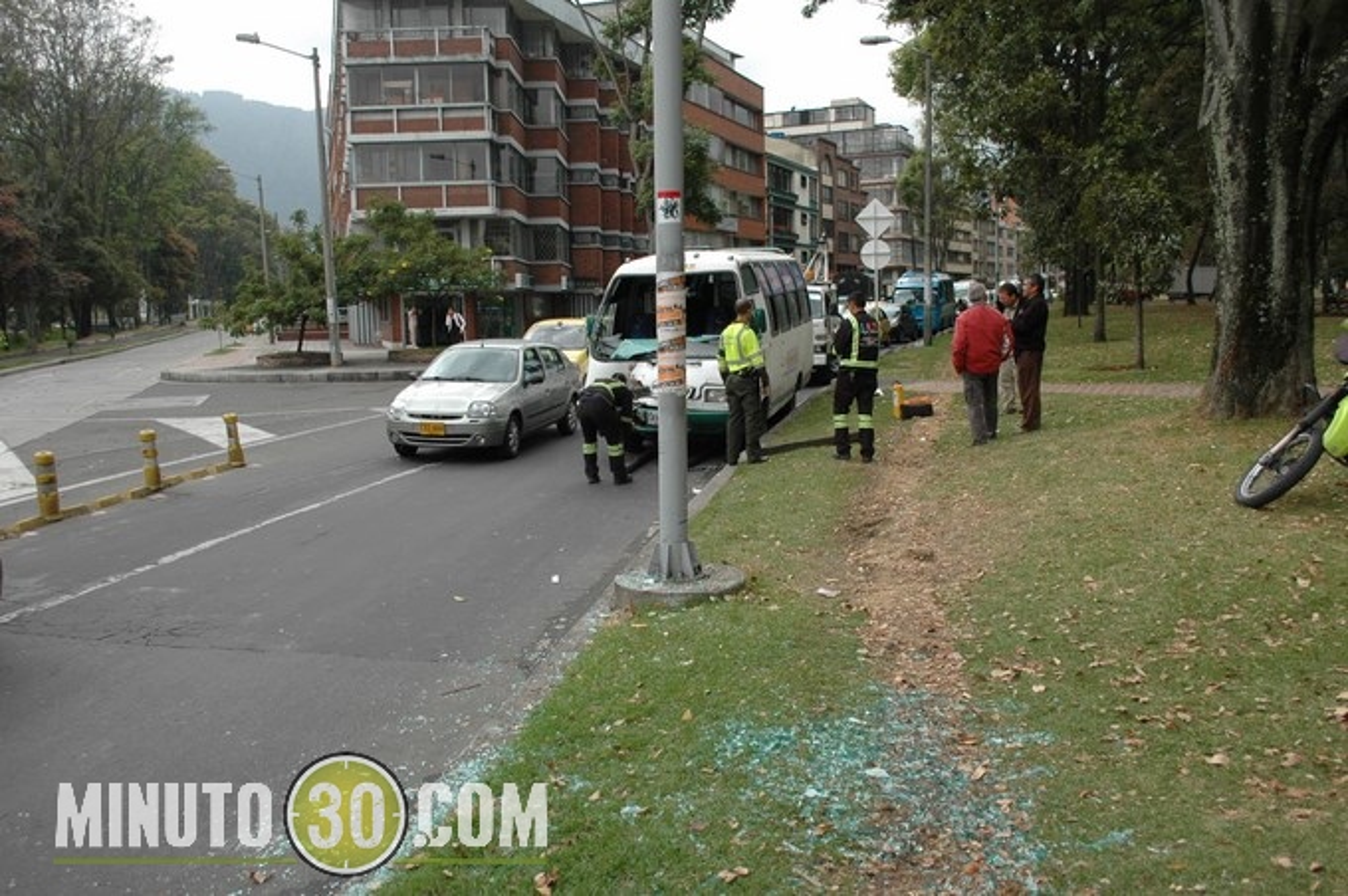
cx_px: 674
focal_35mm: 30
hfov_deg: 62.0
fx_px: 1122
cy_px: 448
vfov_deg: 43.5
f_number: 5.6
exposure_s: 1/640
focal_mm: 20
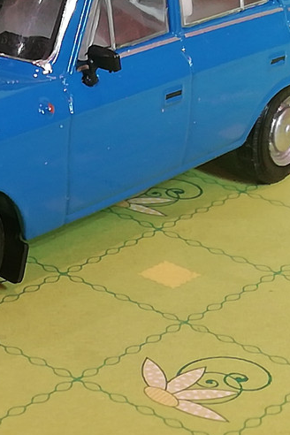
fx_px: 1607
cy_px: 143
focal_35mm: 133
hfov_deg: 10.3
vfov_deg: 15.4
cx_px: 57
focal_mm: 3.46
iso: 160
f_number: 2.2
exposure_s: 1/33.3
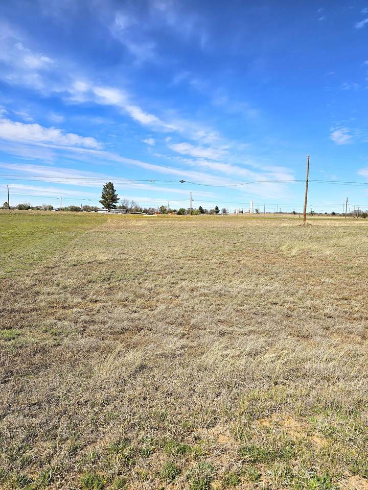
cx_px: 184
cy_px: 245
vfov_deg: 73.9
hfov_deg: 58.9
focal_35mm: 23
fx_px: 326
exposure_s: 1/1384
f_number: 1.7
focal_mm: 6.3
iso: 10
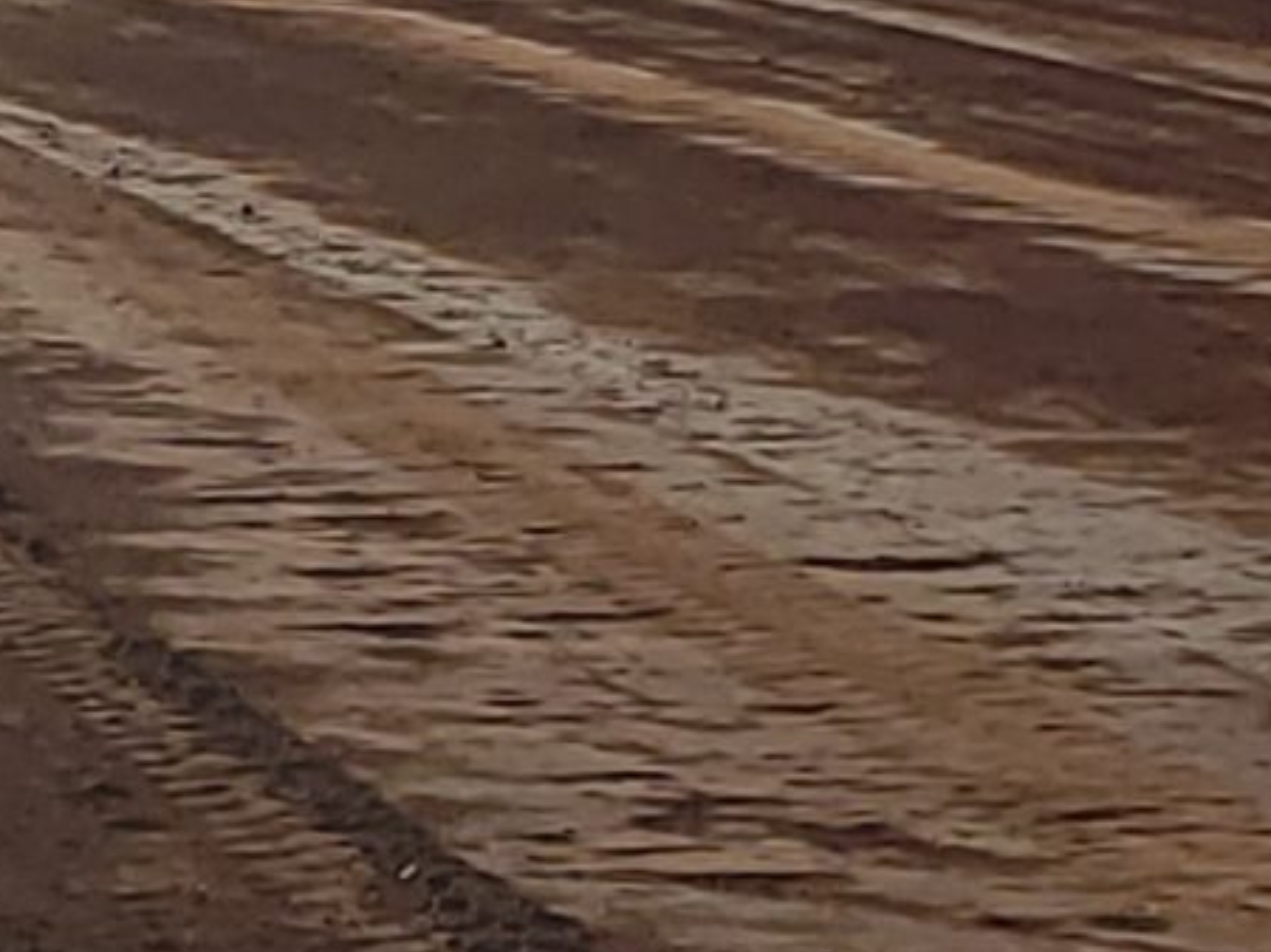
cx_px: -223
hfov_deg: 13.0
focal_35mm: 148
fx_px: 5431
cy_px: 788
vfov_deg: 10.0
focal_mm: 4.3
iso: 50
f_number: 2.4
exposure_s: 1/2858
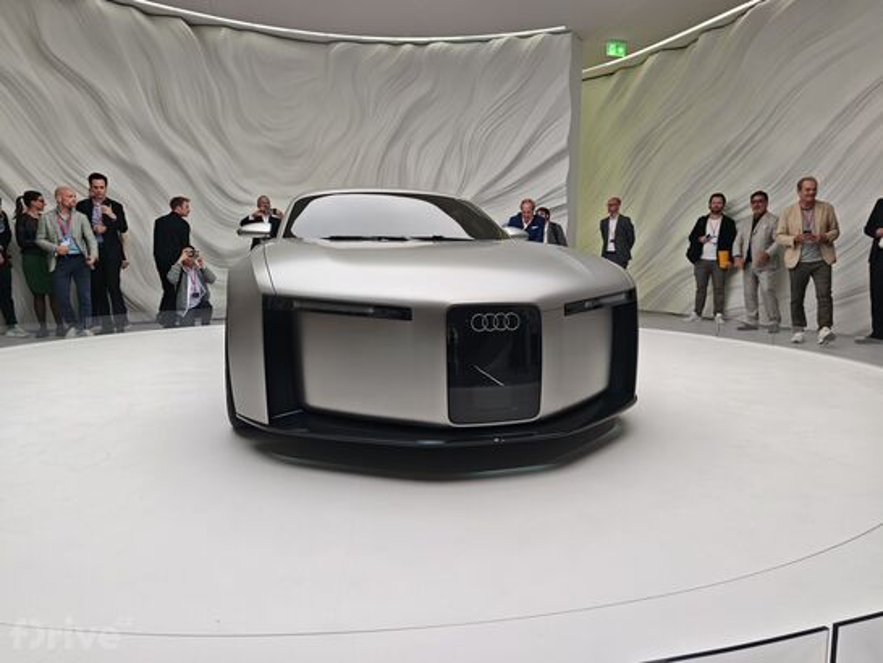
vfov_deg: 58.9
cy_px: 332
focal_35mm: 23
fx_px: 587
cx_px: 442
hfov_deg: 73.9
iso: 100
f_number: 1.63
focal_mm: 8.72
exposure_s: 1/97.5
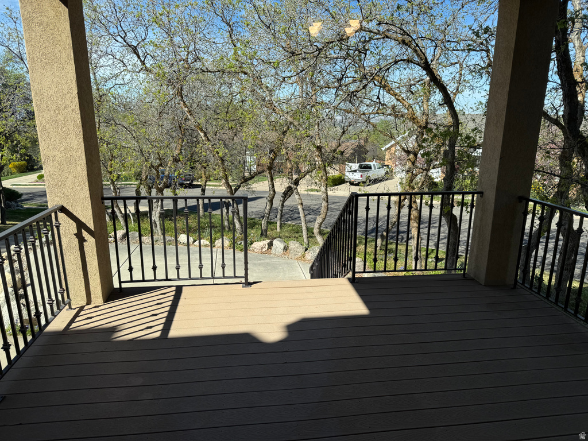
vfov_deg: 56.8
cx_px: 294
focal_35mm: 24
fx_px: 408
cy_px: 220
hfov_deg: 71.6
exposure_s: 1/1285
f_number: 1.78
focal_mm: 6.76
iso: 80
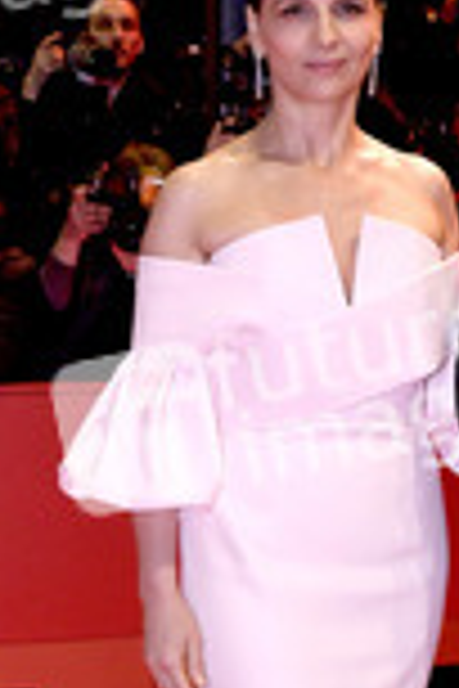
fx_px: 2104
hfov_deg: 12.4
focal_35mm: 110
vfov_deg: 18.3
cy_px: 634
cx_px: 414
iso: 1250
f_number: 5
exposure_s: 1/400
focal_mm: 28
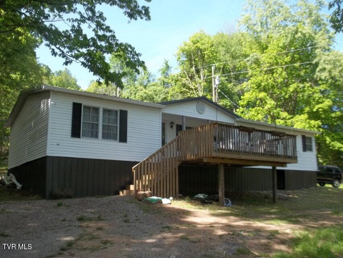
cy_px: 129
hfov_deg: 55.3
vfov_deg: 43.0
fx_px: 327
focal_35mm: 33
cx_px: 172
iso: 64
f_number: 3.3
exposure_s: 1/200
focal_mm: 5.9
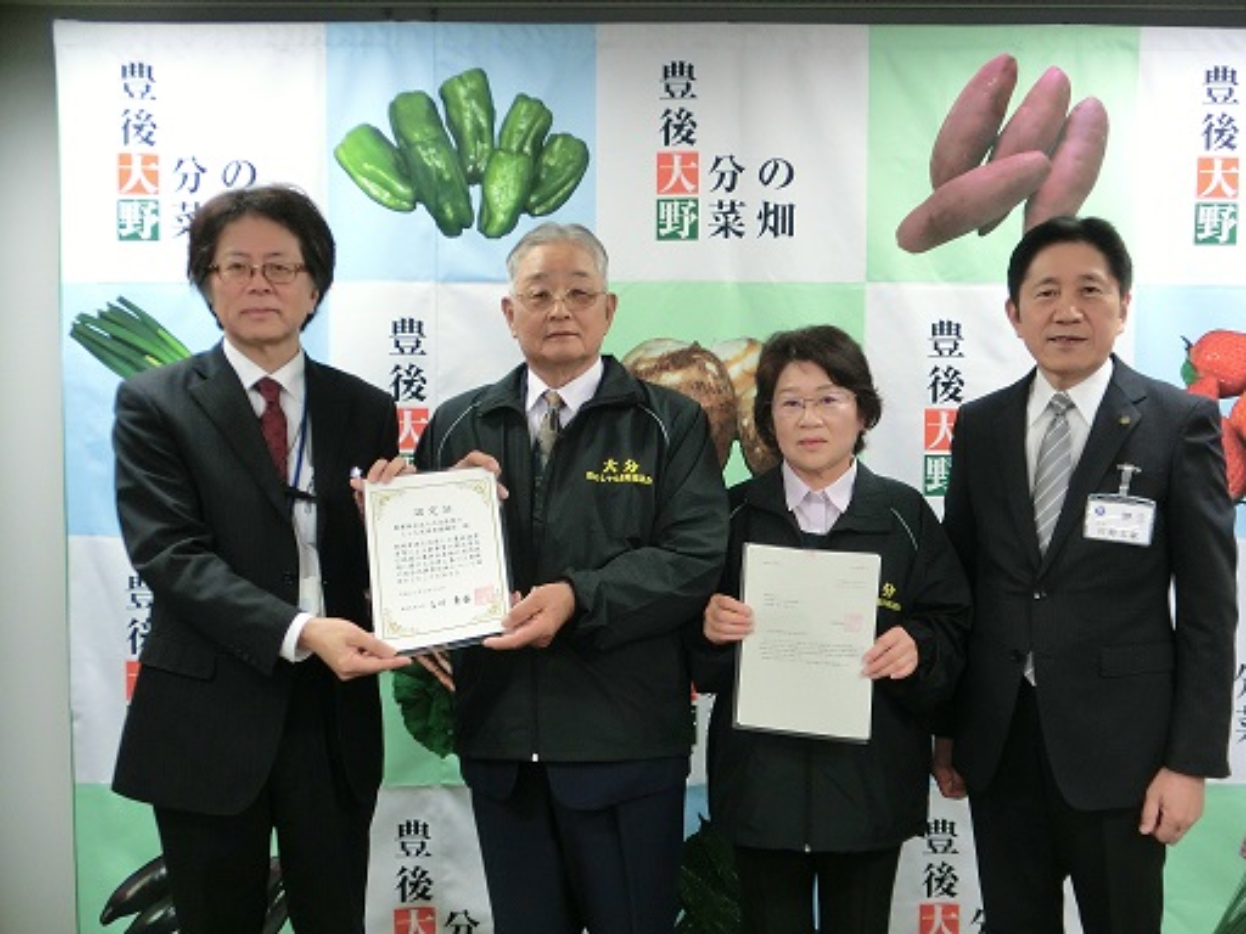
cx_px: 623
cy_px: 467
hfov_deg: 52.6
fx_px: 1260
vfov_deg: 40.7
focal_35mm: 35
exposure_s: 1/60
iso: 320
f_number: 3.2
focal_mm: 6.1
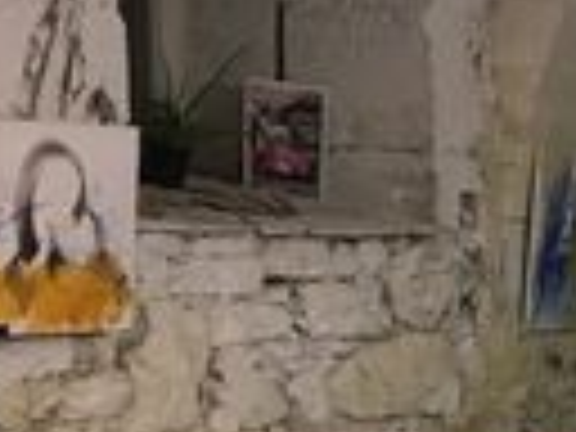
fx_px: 2629
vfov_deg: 9.4
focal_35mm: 158
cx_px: 1094
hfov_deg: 11.4
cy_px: 376
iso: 100
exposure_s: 1/33
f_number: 2.2
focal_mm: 4.15
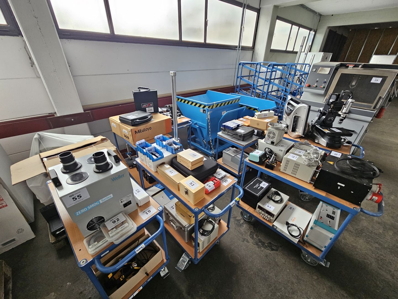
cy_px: 150
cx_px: 199
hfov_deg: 106.2
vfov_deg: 89.9
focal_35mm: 13
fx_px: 149
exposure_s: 1/70.8
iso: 200
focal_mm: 2.2
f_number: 2.2
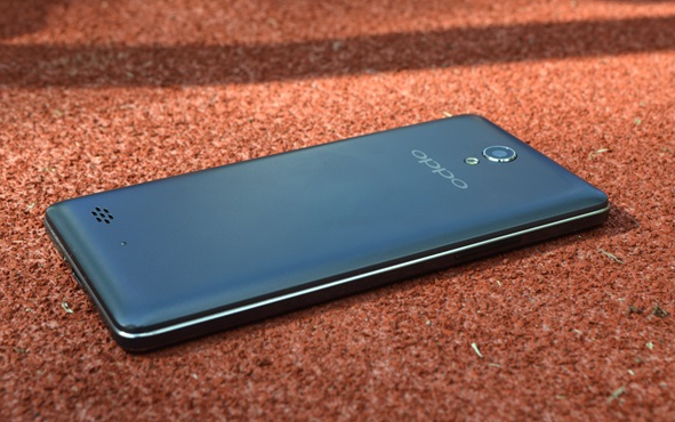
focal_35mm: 62
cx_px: 336
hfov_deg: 33.0
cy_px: 204
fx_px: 1141
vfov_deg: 21.0
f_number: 9
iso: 200
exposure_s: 1/125
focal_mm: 40
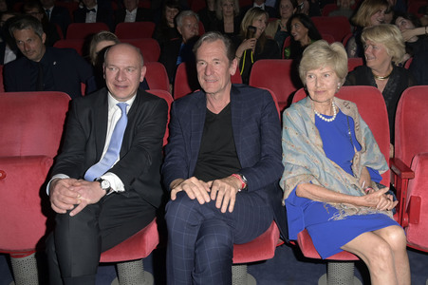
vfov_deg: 41.1
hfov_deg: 58.8
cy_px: 142
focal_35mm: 32
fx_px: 380
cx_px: 214
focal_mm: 32
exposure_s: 1/80
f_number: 5.6
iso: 800
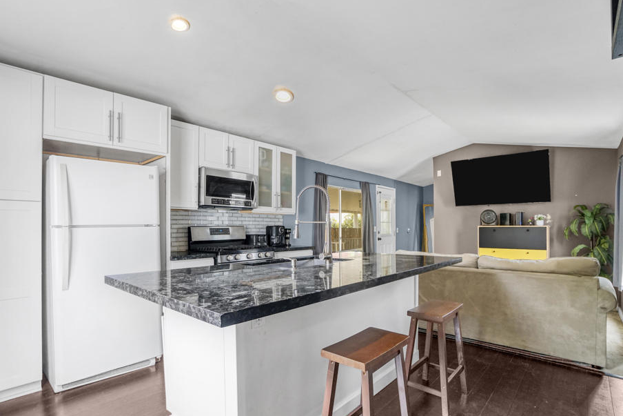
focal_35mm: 17
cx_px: 309
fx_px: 294
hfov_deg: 93.3
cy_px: 228
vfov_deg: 70.3
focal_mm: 10
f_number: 4
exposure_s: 1/50
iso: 1000
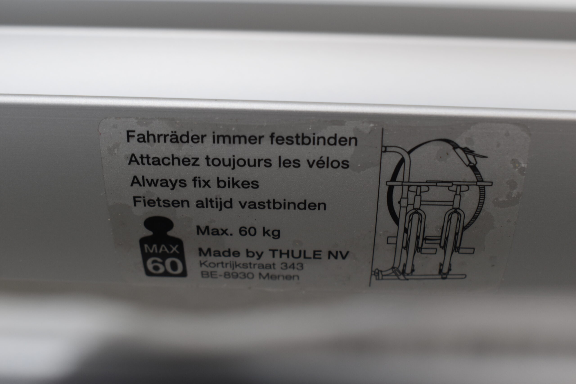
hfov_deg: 41.1
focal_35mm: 48
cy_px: 192
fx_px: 768
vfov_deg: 28.1
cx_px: 288
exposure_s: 1/60
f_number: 7.1
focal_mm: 32
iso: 400
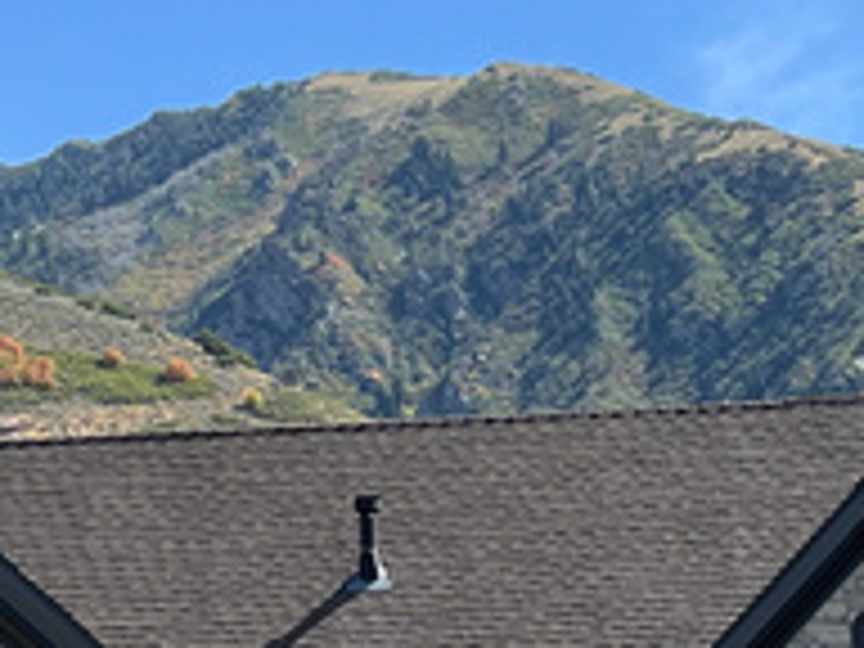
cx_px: 603
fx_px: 3469
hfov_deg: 14.2
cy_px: 1148
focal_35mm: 139
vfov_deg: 10.1
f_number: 1.5
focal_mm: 5.7
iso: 50
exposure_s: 1/2457
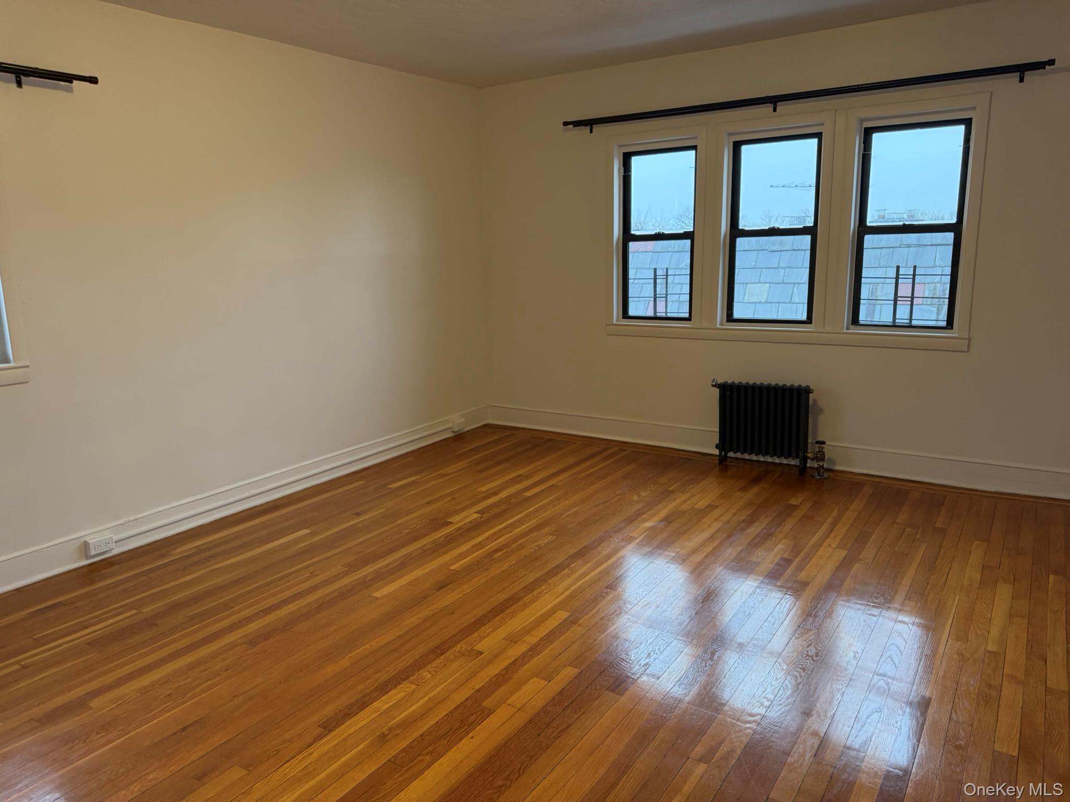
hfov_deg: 71.6
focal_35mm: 24
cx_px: 535
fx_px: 742
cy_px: 401
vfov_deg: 56.8
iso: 200
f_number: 1.78
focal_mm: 6.76
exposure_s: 1/127
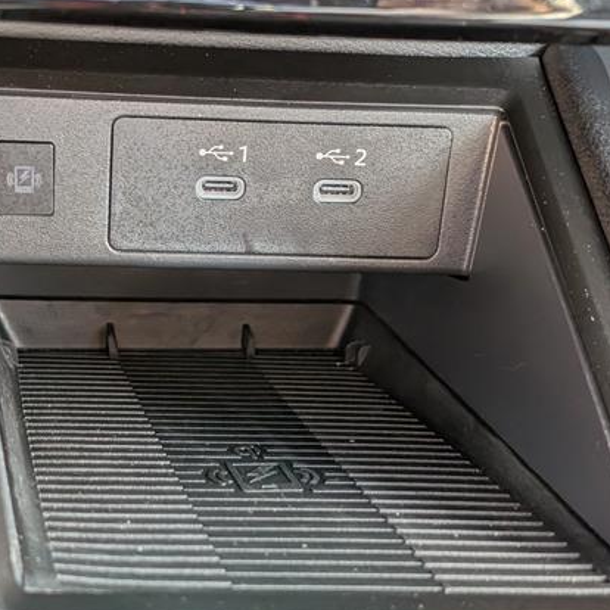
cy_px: 348
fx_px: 1336
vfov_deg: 25.7
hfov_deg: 25.6
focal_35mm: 67
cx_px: 203
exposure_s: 1/167
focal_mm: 6.9
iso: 266
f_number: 1.68
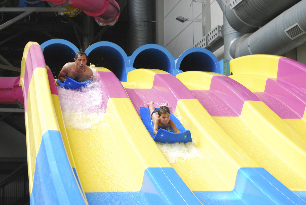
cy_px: 102
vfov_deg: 16.6
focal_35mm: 82
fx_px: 702
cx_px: 153
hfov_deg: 24.6
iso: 1600
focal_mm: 55
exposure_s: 1/640
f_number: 7.1
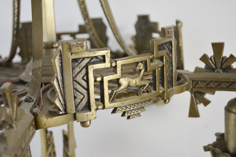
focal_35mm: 60
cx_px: 118
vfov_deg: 22.6
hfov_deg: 33.4
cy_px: 78
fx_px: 393
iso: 500
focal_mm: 40
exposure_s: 1/60
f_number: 5.3
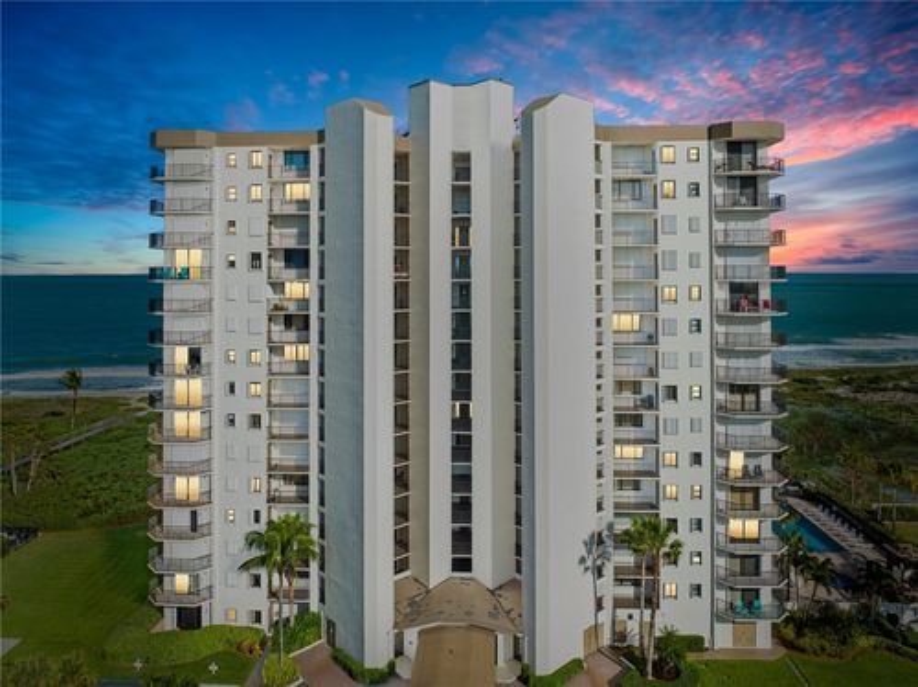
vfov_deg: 56.7
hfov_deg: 71.6
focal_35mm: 24
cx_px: 459
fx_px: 636
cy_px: 344
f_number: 2.8
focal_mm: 12.29
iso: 100
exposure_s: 1/800
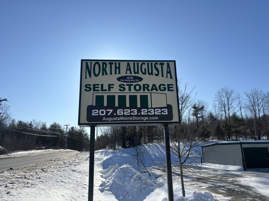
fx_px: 202
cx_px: 134
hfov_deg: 67.3
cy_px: 100
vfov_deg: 53.1
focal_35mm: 26
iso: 50
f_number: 1.6
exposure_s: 1/6711
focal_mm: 5.96
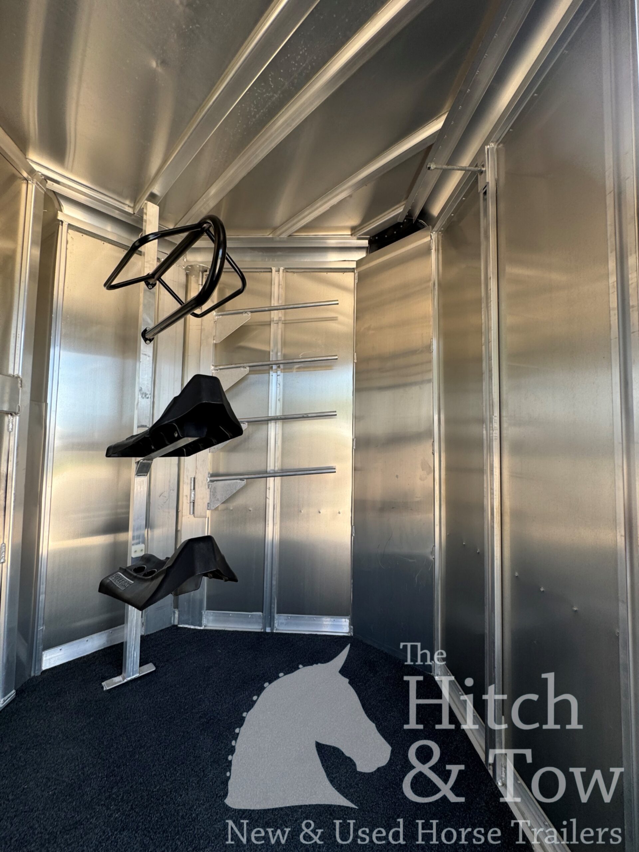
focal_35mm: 14
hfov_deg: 85.7
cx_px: 320
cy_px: 426
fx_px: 345
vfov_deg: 102.1
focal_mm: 2.22
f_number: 2.2
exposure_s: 1/157
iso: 40
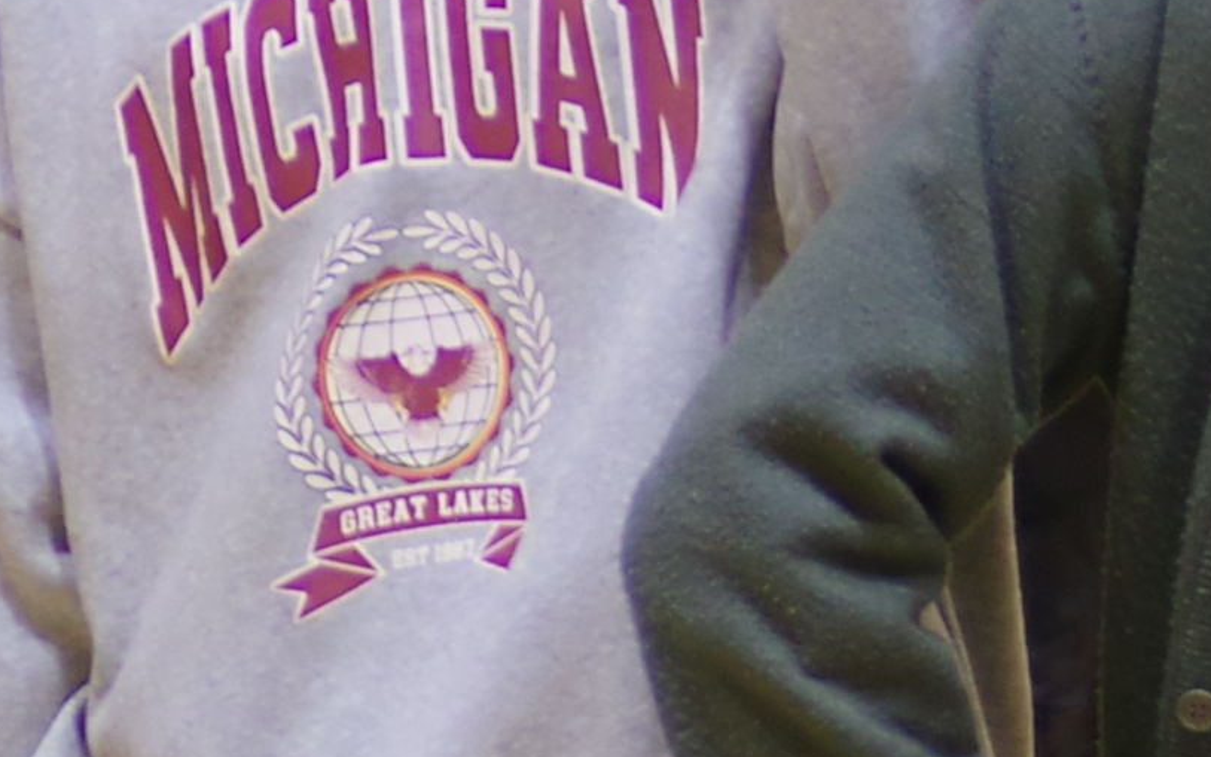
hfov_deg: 6.6
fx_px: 10233
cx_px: -1044
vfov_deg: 4.2
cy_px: 217
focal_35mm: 310
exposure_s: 1/50
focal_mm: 26
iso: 640
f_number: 2.8
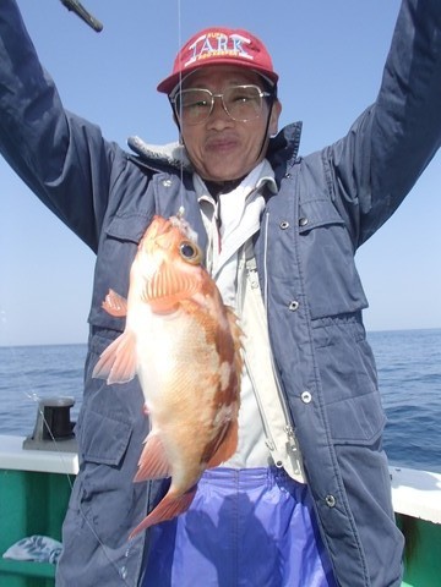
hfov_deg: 49.7
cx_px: 220
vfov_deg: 63.4
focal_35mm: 28
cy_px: 294
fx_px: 476
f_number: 11
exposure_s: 1/100
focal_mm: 5
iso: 100
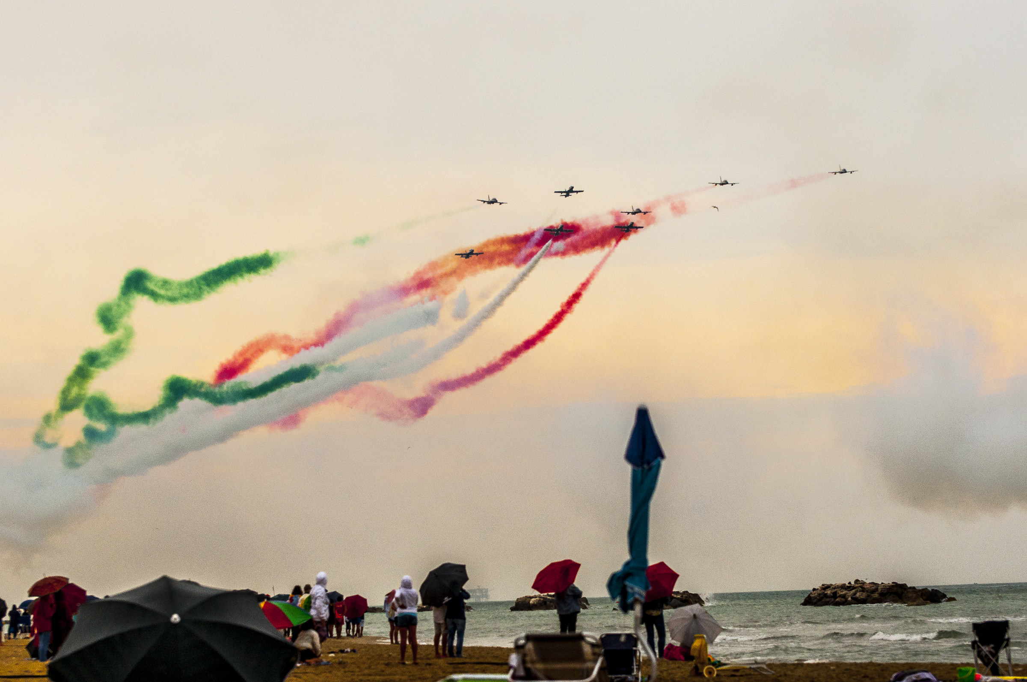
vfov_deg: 9.9
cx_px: 514
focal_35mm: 138
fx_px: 3932
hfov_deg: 14.9
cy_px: 341
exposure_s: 1/1000
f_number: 8
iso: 1000
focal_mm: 92
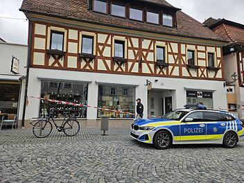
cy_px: 92
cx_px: 122
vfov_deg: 58.9
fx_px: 162
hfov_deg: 73.9
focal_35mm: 23
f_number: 1.8
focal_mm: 5.4
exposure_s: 1/1038
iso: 25
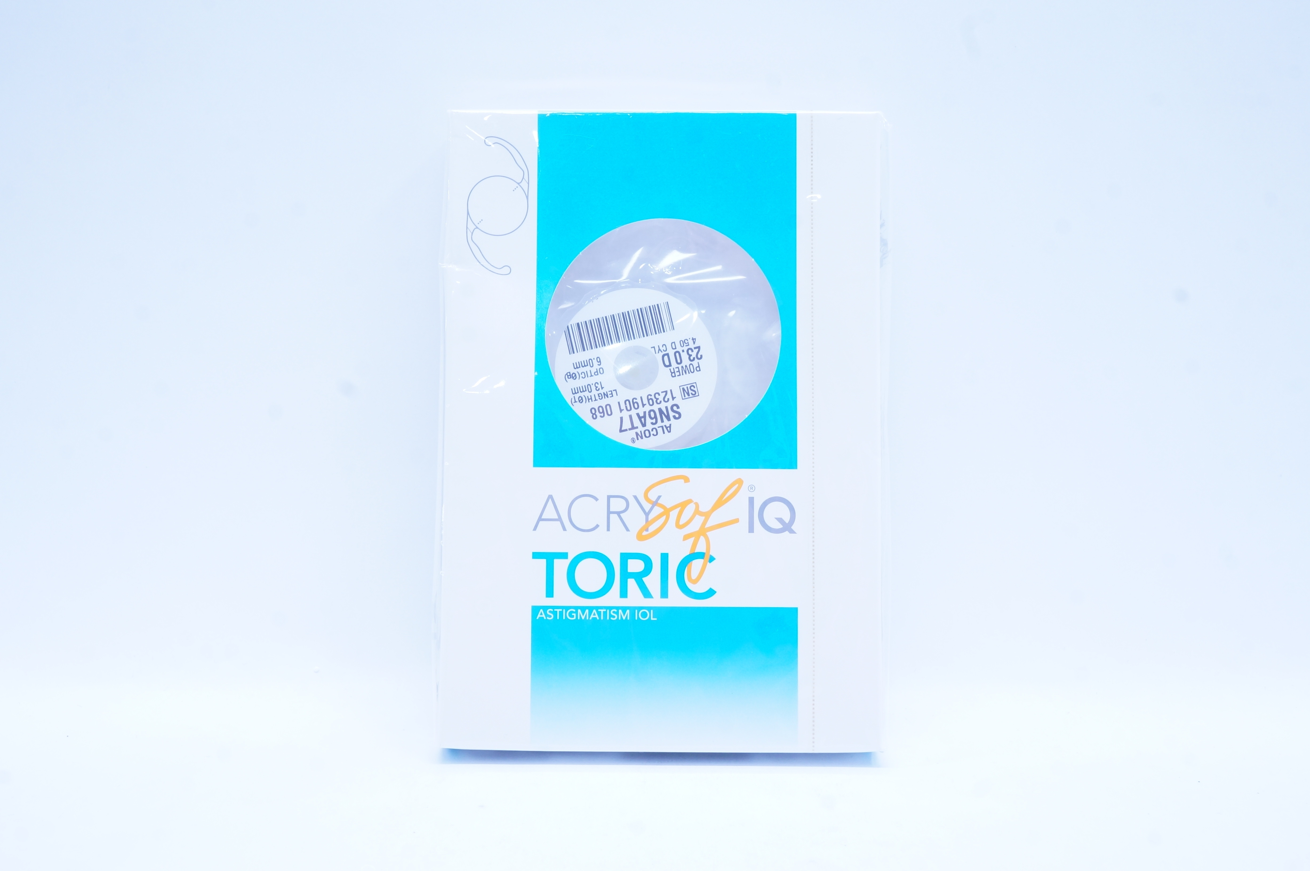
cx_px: 655
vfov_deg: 34.1
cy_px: 436
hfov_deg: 49.6
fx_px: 1418
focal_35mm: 39
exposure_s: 1/10
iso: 400
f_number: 13
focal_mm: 26
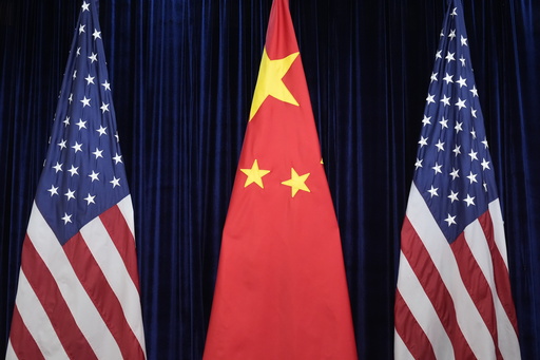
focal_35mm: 54
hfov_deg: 36.9
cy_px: 180
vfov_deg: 25.0
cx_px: 270
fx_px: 810
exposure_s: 1/500
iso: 4000
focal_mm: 54
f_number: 4
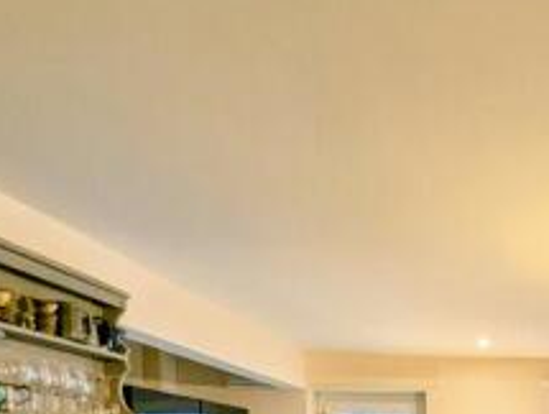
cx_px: 603
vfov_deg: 33.6
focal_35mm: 35
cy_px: 489
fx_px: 556
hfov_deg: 41.8
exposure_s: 1/33.3
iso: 105
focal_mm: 1.95
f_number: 2.2
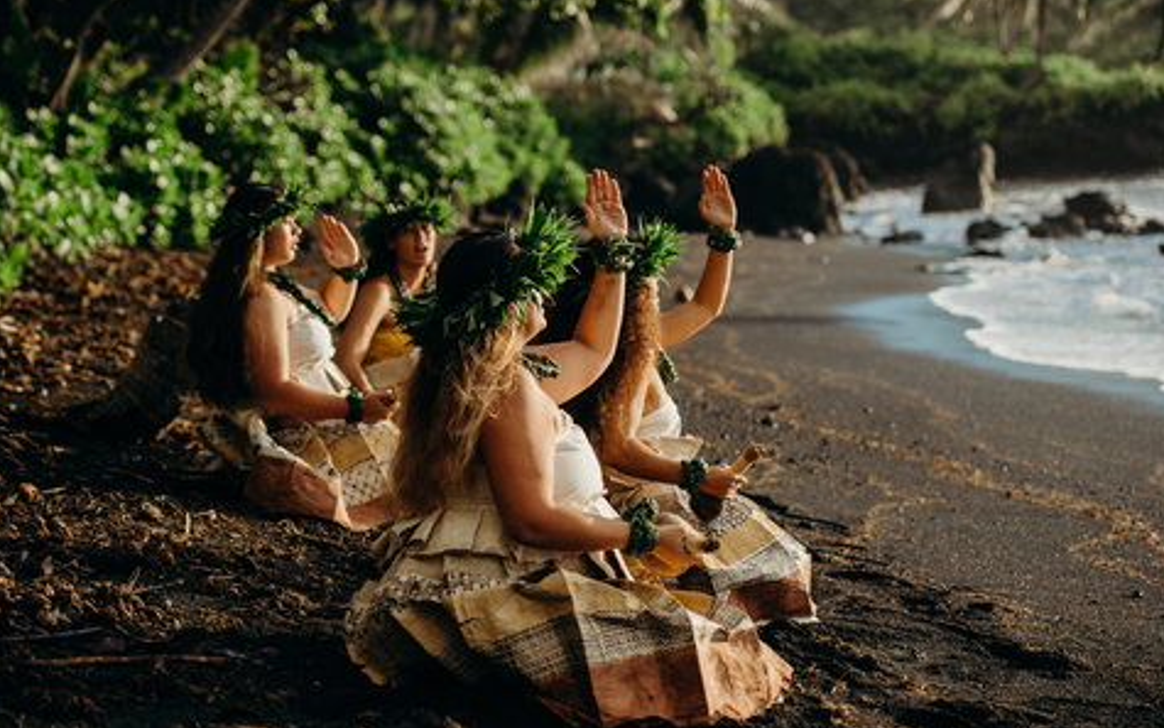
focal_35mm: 72
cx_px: 581
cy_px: 342
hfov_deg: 28.6
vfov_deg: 18.1
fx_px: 2284
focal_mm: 70
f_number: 3.2
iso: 200
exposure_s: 1/640
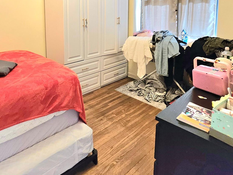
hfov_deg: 69.0
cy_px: 32
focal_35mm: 24
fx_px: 162
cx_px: 73
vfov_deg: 52.6
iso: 250
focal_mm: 1.7
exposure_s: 1/60.2
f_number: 2.2
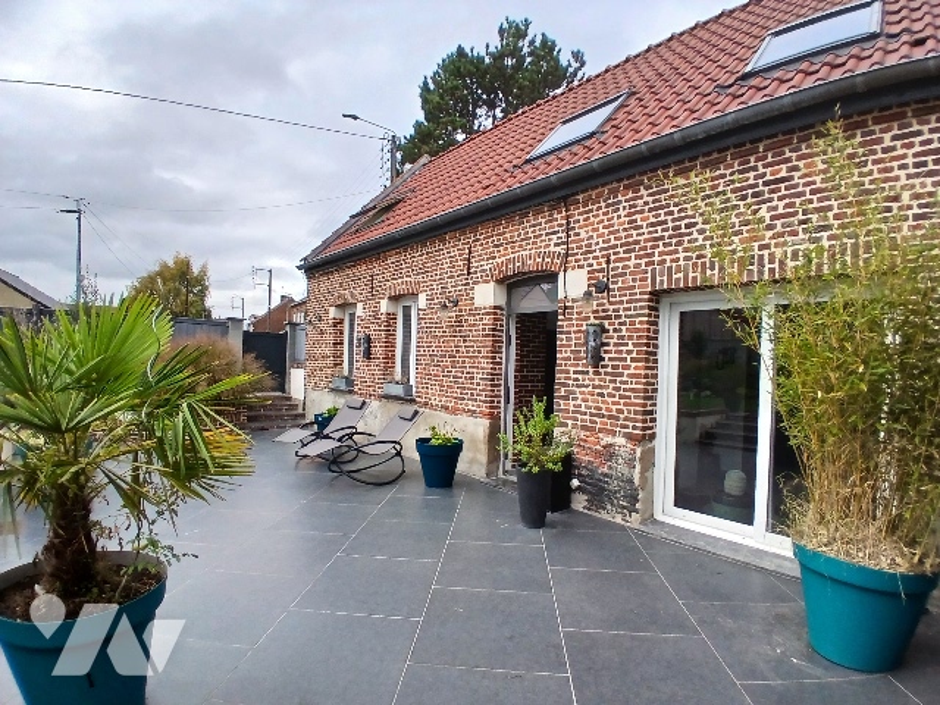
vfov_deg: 74.7
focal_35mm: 17
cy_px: 352
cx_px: 470
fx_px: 462
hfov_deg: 91.0
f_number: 2.2
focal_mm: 1.4
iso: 50
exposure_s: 1/500
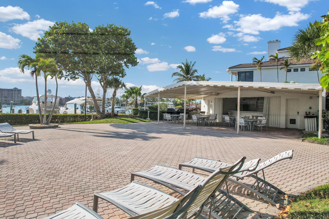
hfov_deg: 78.6
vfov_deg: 57.2
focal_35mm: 22
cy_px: 110
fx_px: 201
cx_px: 164
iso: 130
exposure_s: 1/3200
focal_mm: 8.38
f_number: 2.8
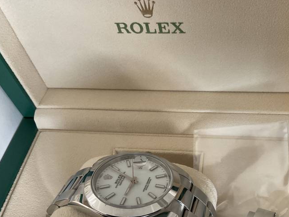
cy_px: 143
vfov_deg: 34.8
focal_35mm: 41
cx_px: 195
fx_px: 342
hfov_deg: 45.0
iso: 80
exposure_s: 1/60
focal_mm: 3
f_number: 1.8
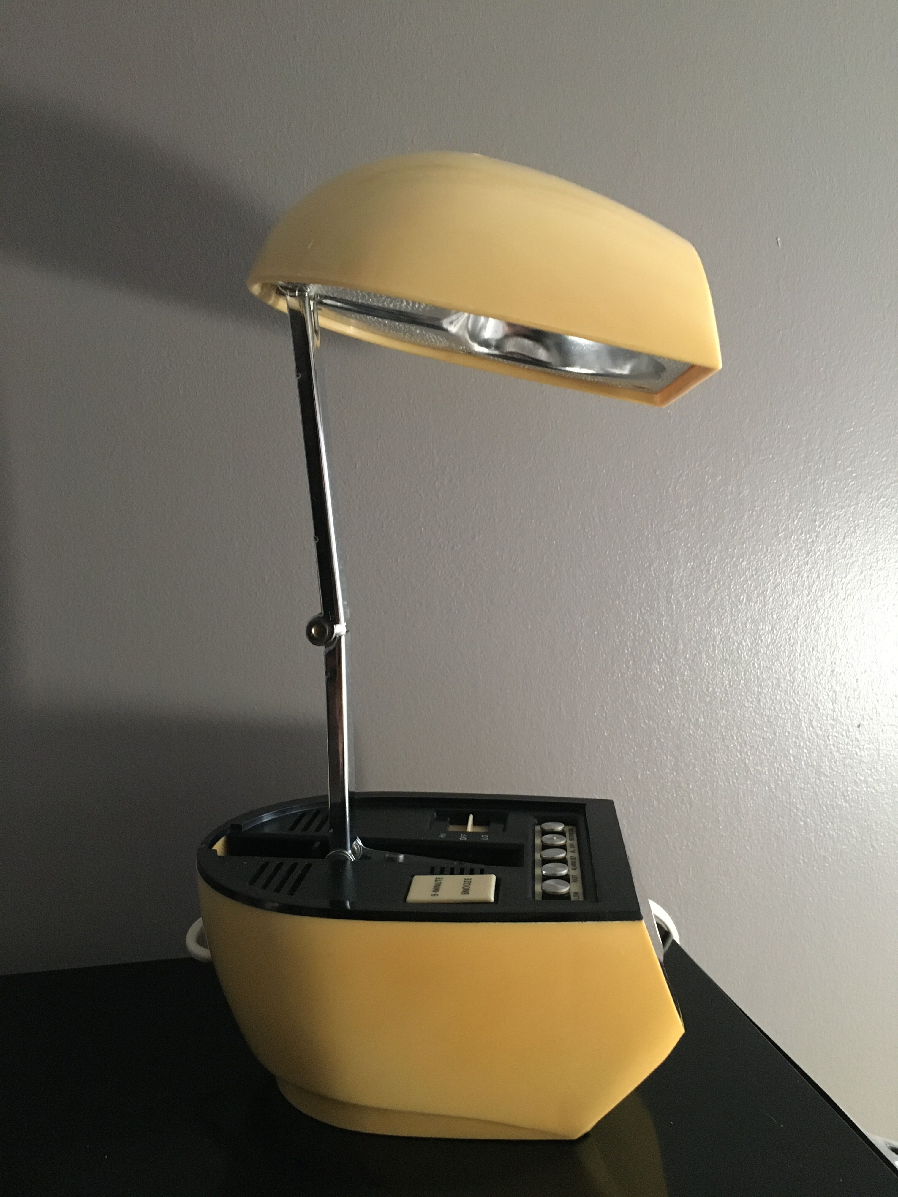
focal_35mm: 29
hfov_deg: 48.2
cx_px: 449
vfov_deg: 61.7
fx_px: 1003
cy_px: 598
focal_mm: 4.15
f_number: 2.2
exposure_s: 1/17
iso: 400
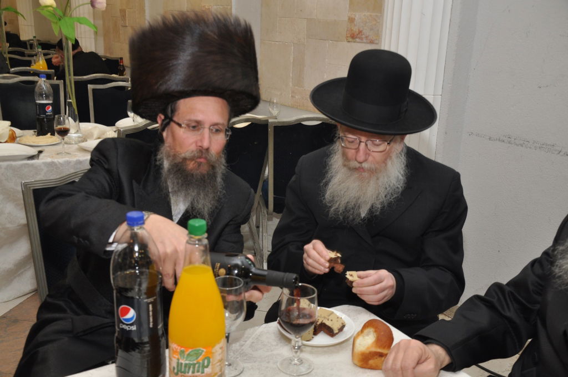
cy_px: 188
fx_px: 615
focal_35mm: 39
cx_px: 284
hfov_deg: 49.6
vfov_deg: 34.1
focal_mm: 26
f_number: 5.6
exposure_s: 1/60
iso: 500
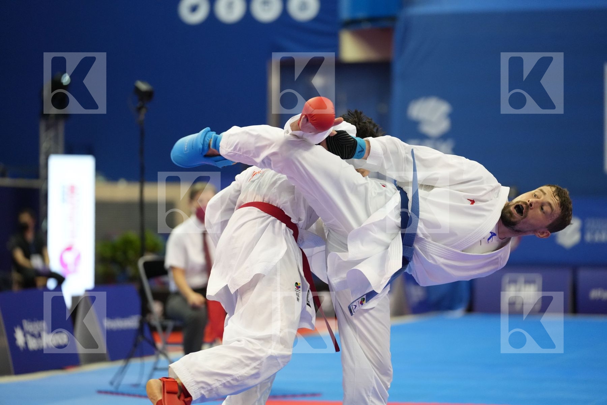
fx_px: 2394
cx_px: 304
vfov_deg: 9.7
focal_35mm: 142
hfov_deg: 14.4
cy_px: 202
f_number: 2.8
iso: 4000
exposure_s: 1/1000
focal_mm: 142
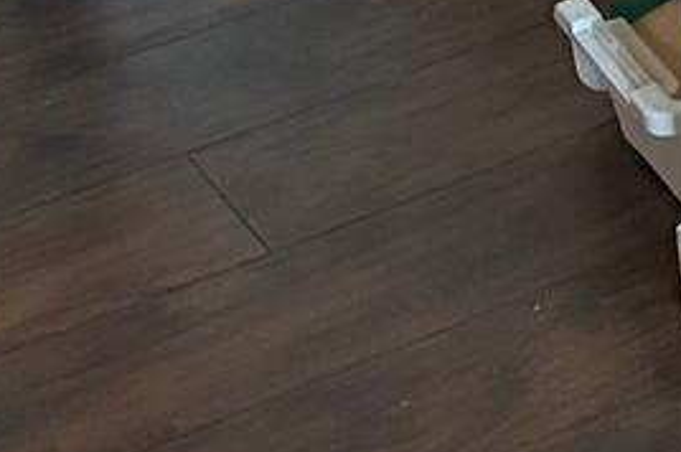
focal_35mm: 207
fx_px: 3911
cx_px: 1713
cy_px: -929
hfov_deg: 8.9
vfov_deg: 6.1
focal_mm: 5.96
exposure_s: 1/60
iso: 400
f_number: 1.6
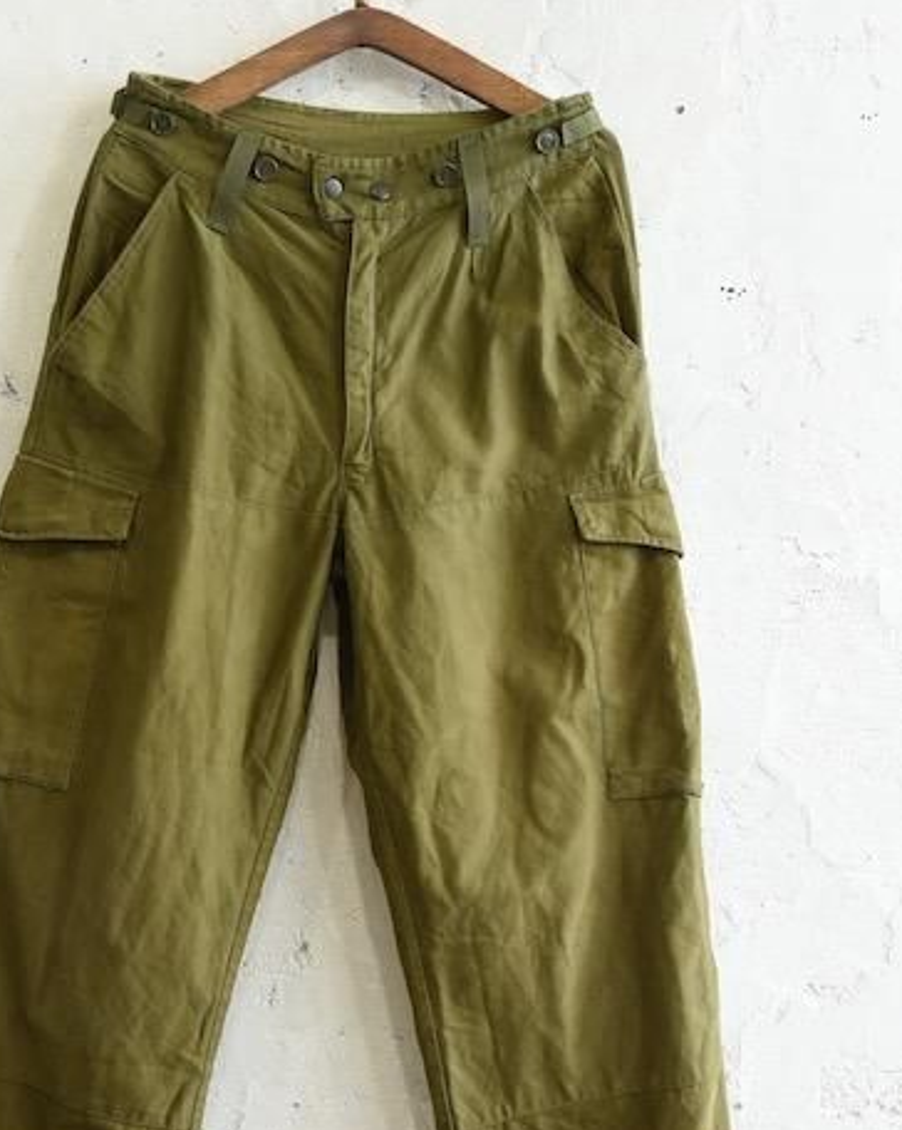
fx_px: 2072
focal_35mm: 62
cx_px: 332
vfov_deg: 30.4
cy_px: 709
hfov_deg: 24.5
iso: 1250
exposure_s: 1/80
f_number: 5.6
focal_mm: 40
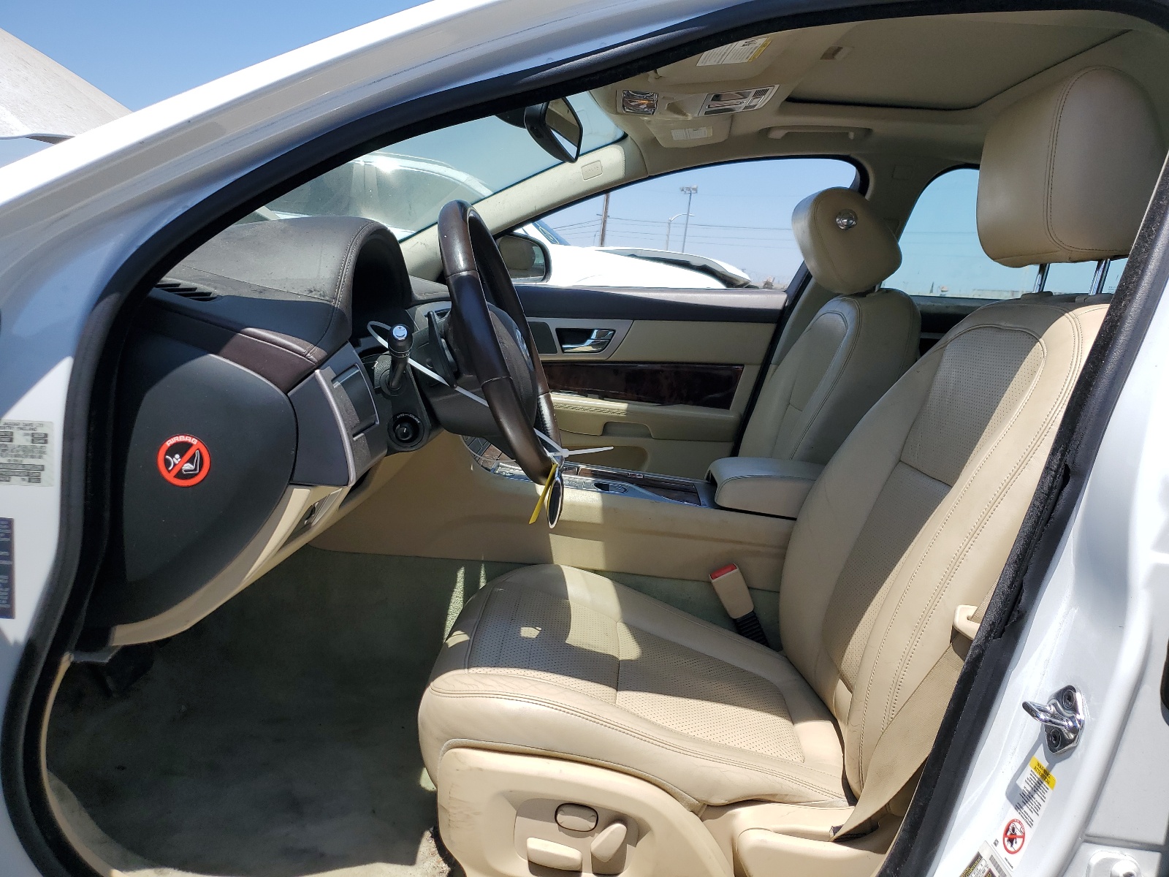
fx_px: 878
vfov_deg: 53.1
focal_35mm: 26
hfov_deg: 67.3
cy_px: 438
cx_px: 584
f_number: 1.5
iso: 50
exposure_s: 1/2500
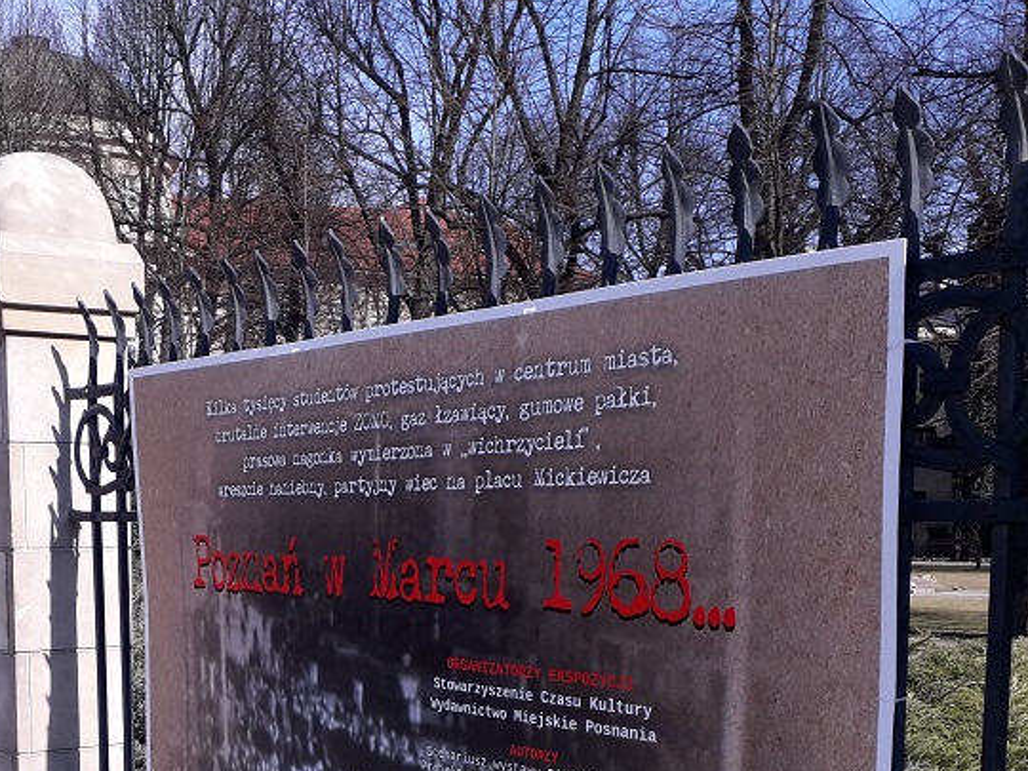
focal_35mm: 50
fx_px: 1485
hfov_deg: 36.9
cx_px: 213
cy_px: 701
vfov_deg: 28.0
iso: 40
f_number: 1.9
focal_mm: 3.6
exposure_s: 1/1217
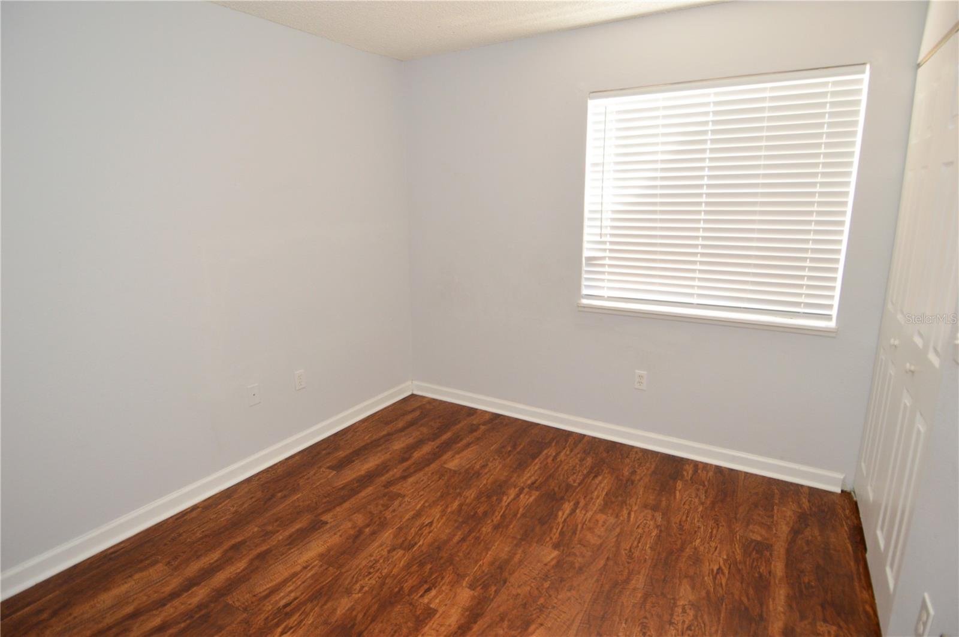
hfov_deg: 90.1
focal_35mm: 18
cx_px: 480
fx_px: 479
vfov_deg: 67.3
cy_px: 318
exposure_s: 1/60
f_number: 4
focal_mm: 12
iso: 640
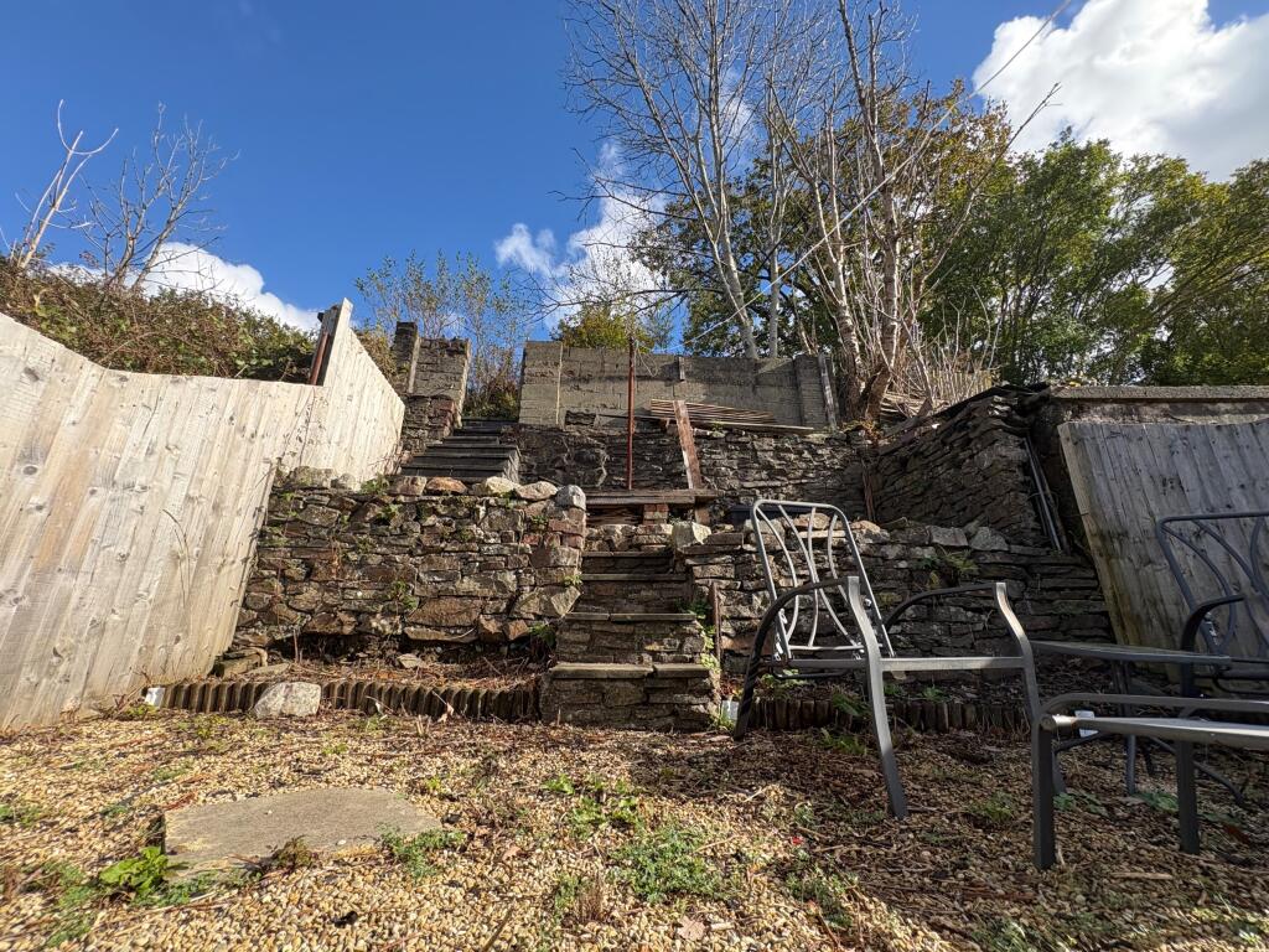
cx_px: 634
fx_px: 513
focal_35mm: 14
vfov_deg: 85.7
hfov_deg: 102.1
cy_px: 476
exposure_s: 1/605
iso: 64
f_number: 2.2
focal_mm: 2.22
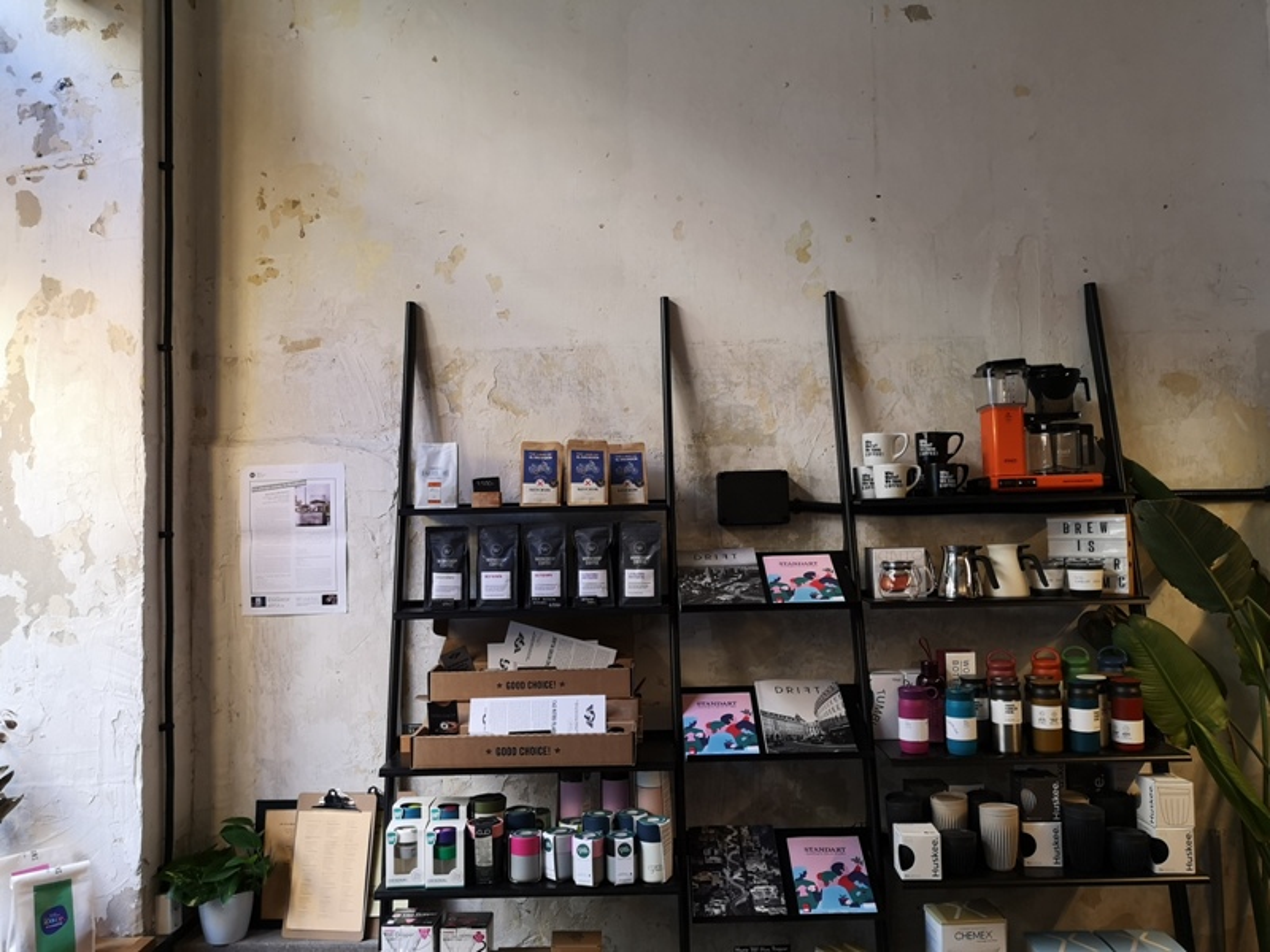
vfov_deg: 51.4
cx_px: 635
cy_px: 476
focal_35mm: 27
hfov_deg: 65.3
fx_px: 991
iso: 200
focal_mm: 3.95
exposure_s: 1/60
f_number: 1.8
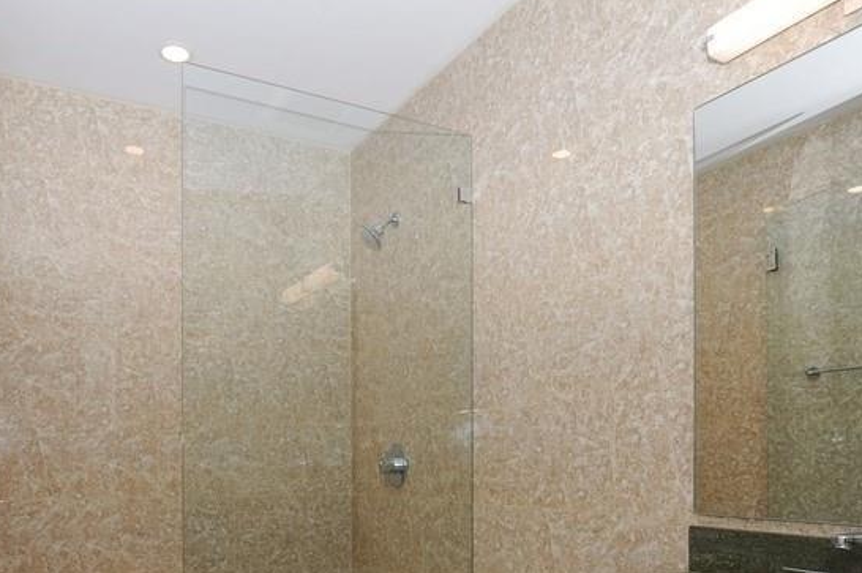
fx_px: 670
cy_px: 458
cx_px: 366
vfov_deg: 44.1
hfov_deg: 65.2
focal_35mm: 28
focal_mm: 17
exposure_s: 1/100
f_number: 8
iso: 200
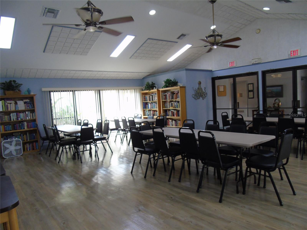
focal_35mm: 25
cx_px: 154
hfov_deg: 69.4
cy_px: 115
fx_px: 222
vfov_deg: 54.9
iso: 200
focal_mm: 4.4
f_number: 3.4
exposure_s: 1/30
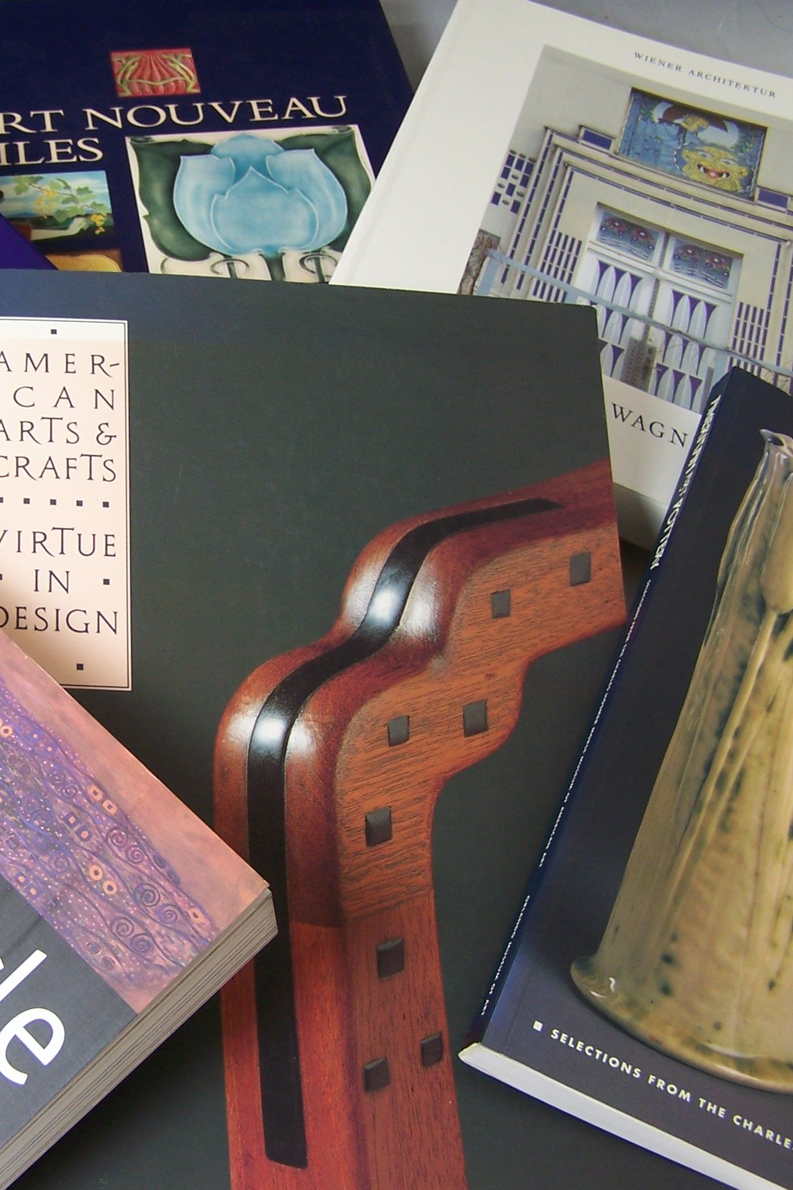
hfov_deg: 25.2
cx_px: 179
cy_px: 594
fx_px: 1751
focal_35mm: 53
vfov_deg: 37.5
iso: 80
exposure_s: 1/30
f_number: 2.8
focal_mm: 6.3
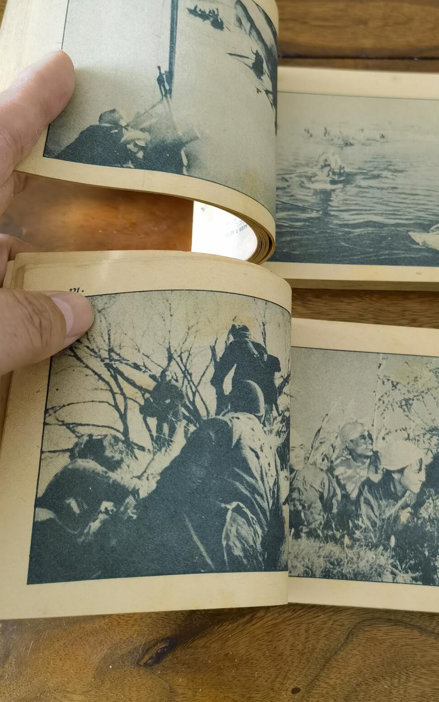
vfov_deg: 52.6
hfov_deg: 34.1
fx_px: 708
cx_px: 291
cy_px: 309
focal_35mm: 37
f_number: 1.9
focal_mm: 6.67
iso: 125
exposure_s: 1/120
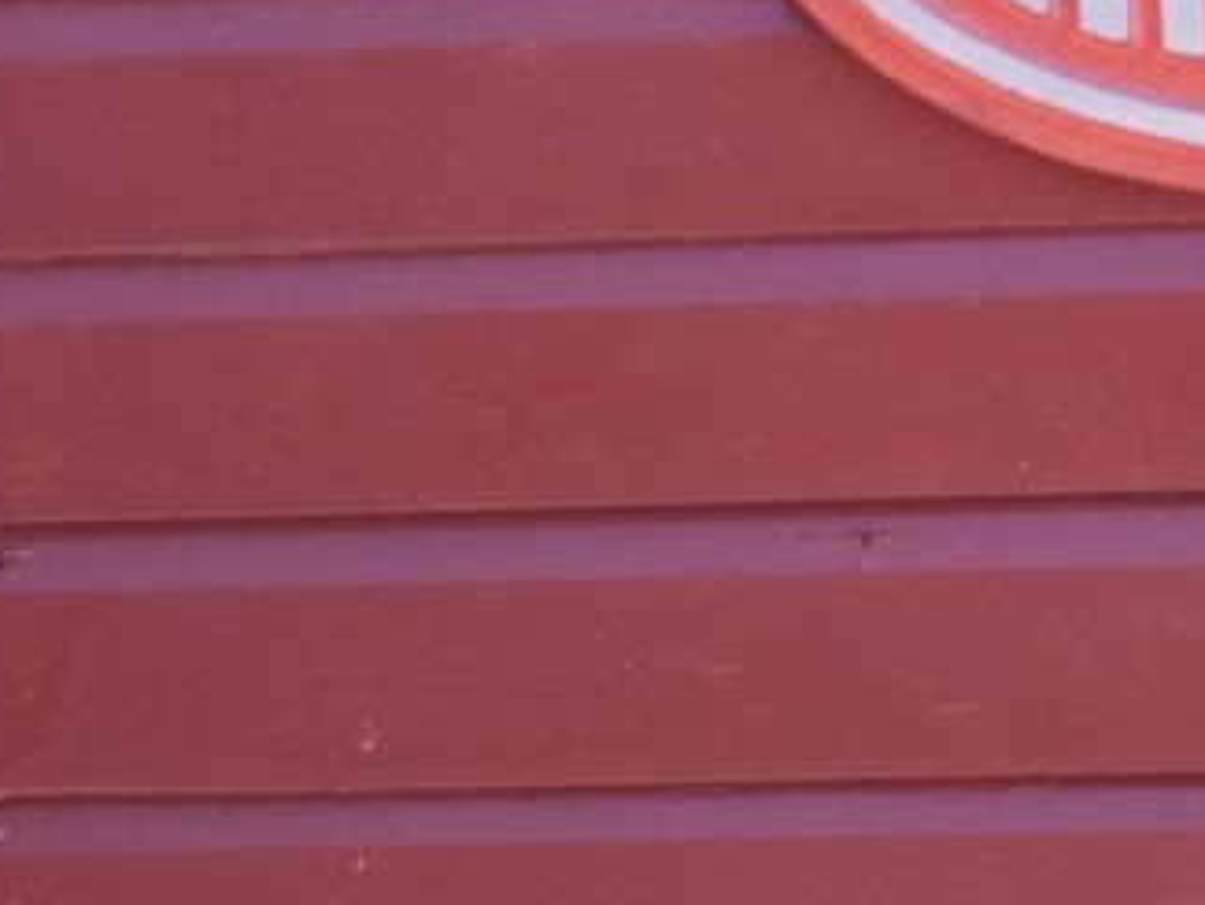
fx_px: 10381
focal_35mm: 298
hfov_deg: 6.6
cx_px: 1242
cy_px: -44
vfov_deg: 5.0
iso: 200
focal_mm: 17.9
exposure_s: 1/80
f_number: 6.3
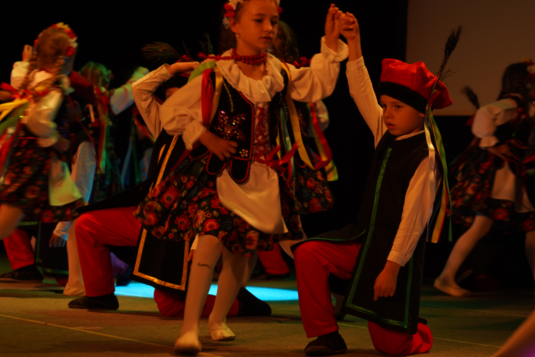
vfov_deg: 11.2
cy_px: 197
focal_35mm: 122
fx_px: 1813
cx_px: 268
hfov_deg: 16.8
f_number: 4
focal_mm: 104
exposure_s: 1/100
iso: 640
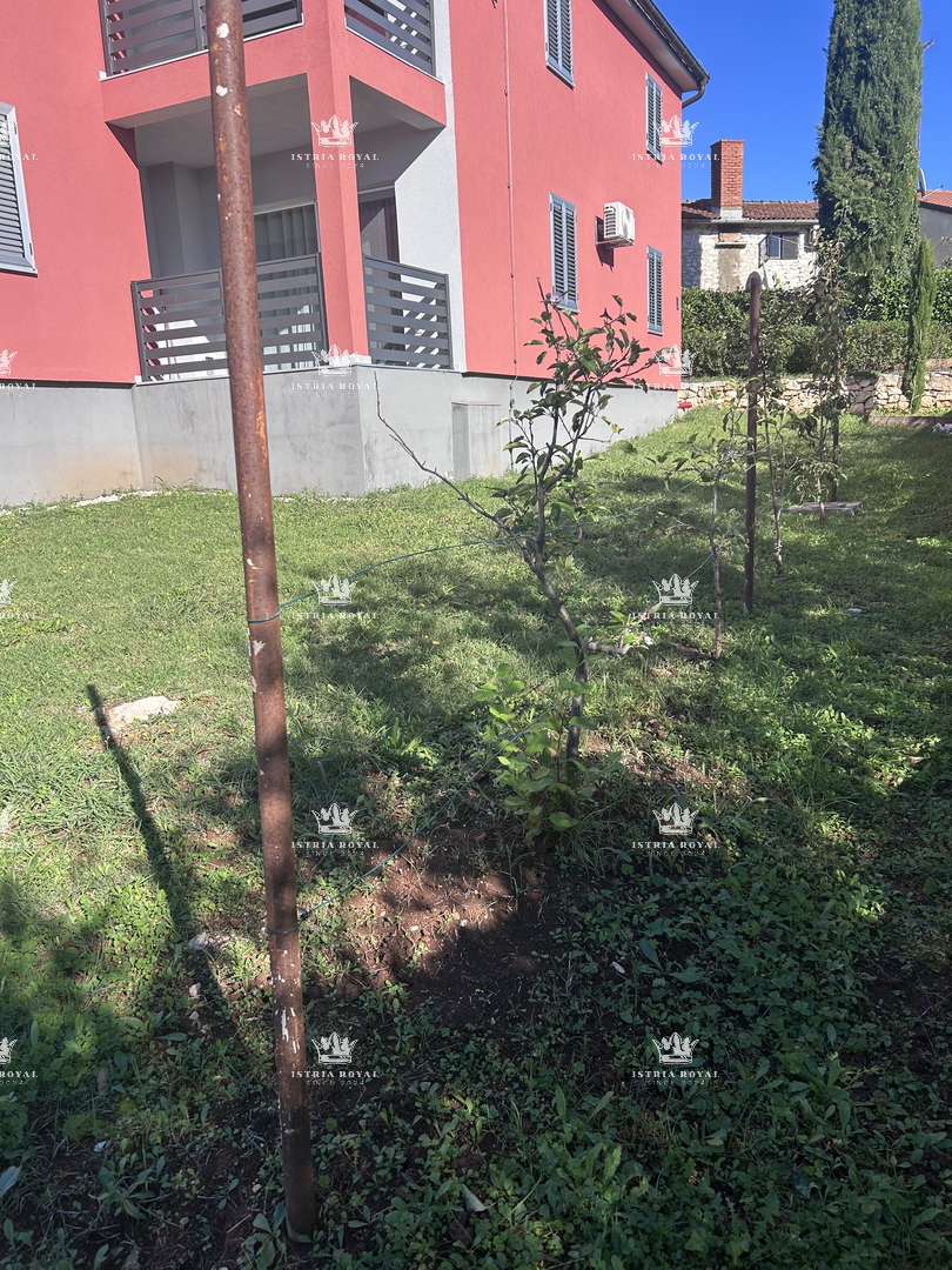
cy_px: 635
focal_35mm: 26
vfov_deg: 67.3
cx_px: 476
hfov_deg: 53.1
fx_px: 953
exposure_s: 1/2299
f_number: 1.5
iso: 50
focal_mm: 5.7
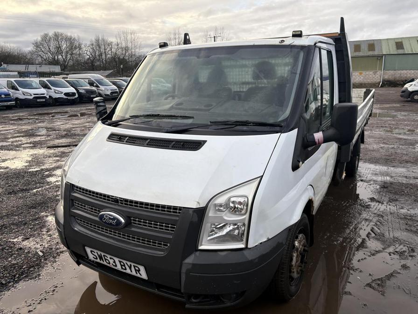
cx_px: 209
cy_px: 157
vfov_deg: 53.1
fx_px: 314
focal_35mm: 26
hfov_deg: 67.3
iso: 40
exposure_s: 1/273
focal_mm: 5.96
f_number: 1.6
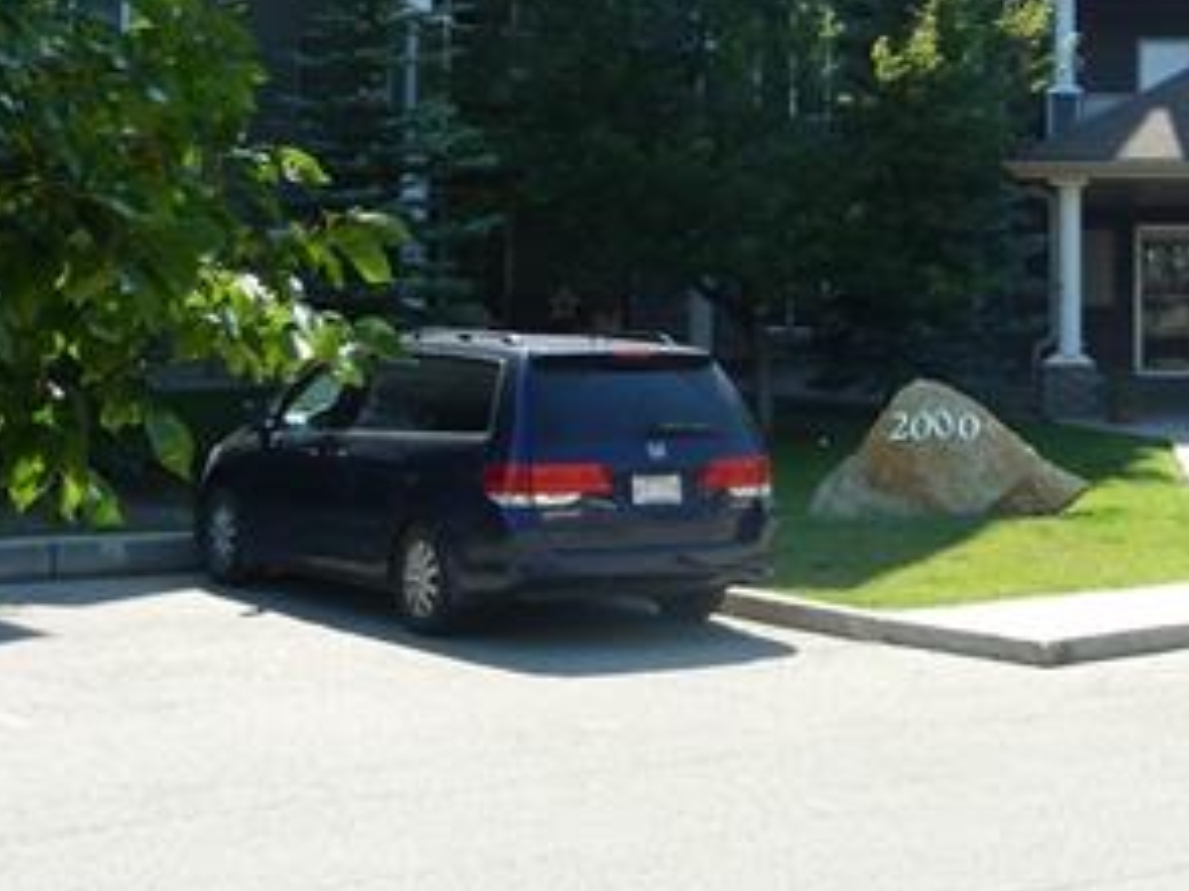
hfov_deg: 24.9
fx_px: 2609
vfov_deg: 19.2
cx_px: 1064
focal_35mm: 76
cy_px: 230
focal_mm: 5.7
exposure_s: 1/200
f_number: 4
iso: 80
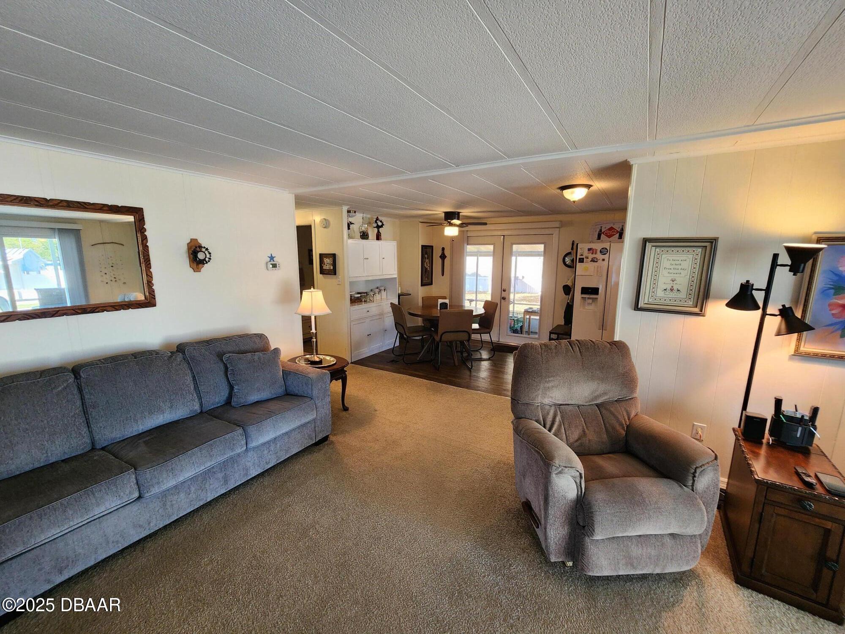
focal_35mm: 13
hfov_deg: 106.2
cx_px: 422
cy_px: 317
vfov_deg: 89.9
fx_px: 317
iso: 160
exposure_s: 1/60
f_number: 2.2
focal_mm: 2.2
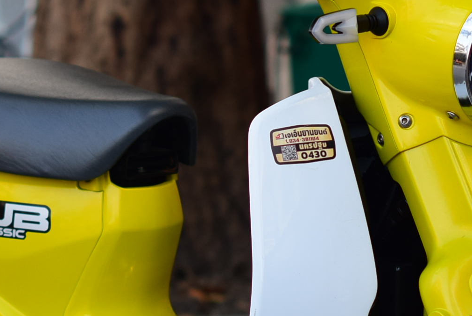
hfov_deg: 9.3
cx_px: 244
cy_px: 111
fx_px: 2913
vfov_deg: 6.2
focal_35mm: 222
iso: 220
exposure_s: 1/400
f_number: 2.8
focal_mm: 50
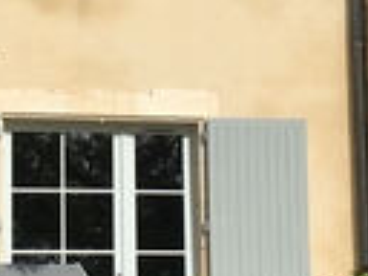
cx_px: 55
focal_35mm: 181
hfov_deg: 10.9
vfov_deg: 8.2
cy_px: -14
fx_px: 1924
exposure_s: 1/2404
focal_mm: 4.15
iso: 25
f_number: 2.2
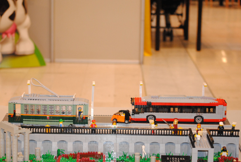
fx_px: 634
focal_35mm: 95
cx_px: 117
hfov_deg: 21.5
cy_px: 89
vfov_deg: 14.5
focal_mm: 55
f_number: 5
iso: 800
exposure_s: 1/15
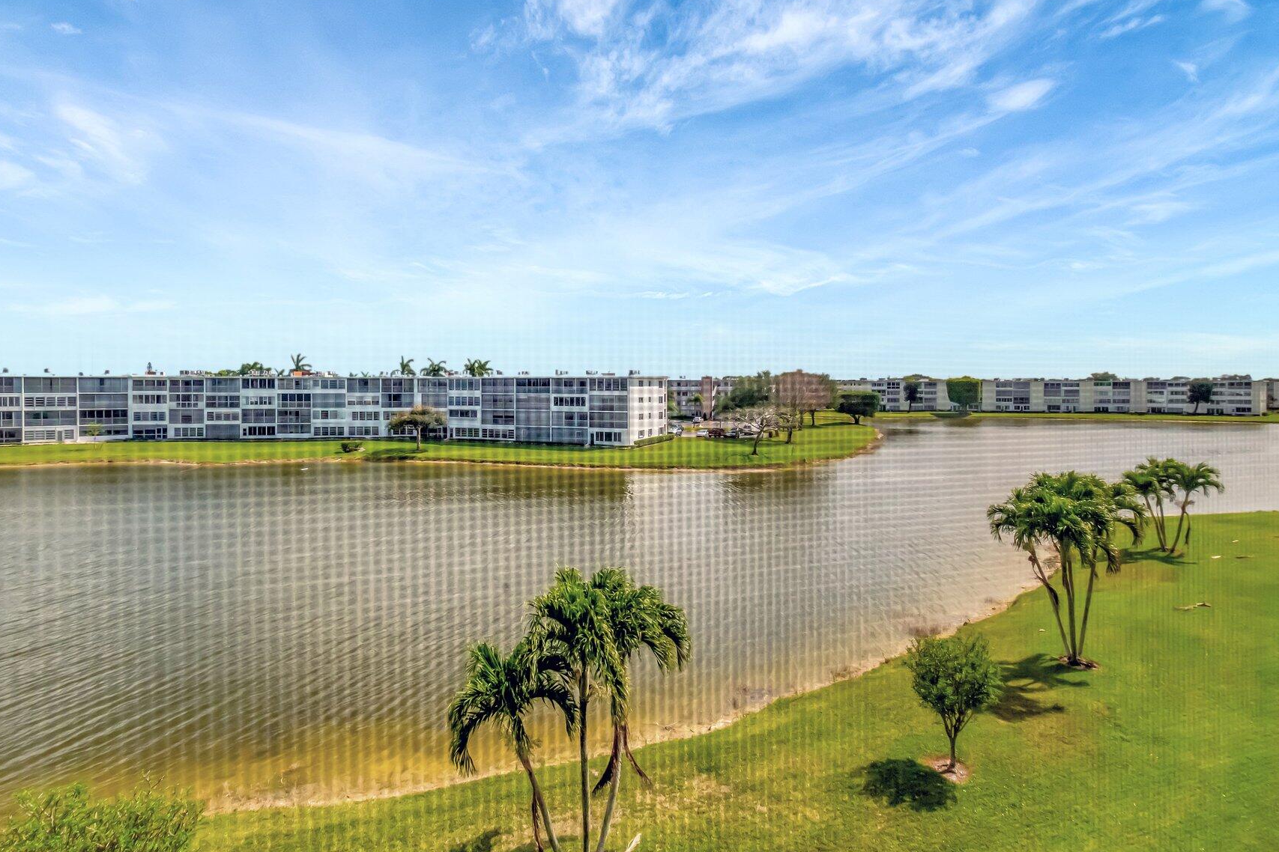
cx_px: 630
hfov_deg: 90.0
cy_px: 393
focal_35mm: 18
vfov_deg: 67.3
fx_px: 639
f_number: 8
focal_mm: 10
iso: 1100
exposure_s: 1/1000
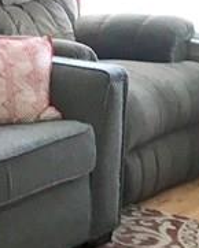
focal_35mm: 160
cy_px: 47
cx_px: -198
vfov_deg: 12.0
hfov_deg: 9.1
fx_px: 1177
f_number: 2.2
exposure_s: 1/30
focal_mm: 4.15
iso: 64
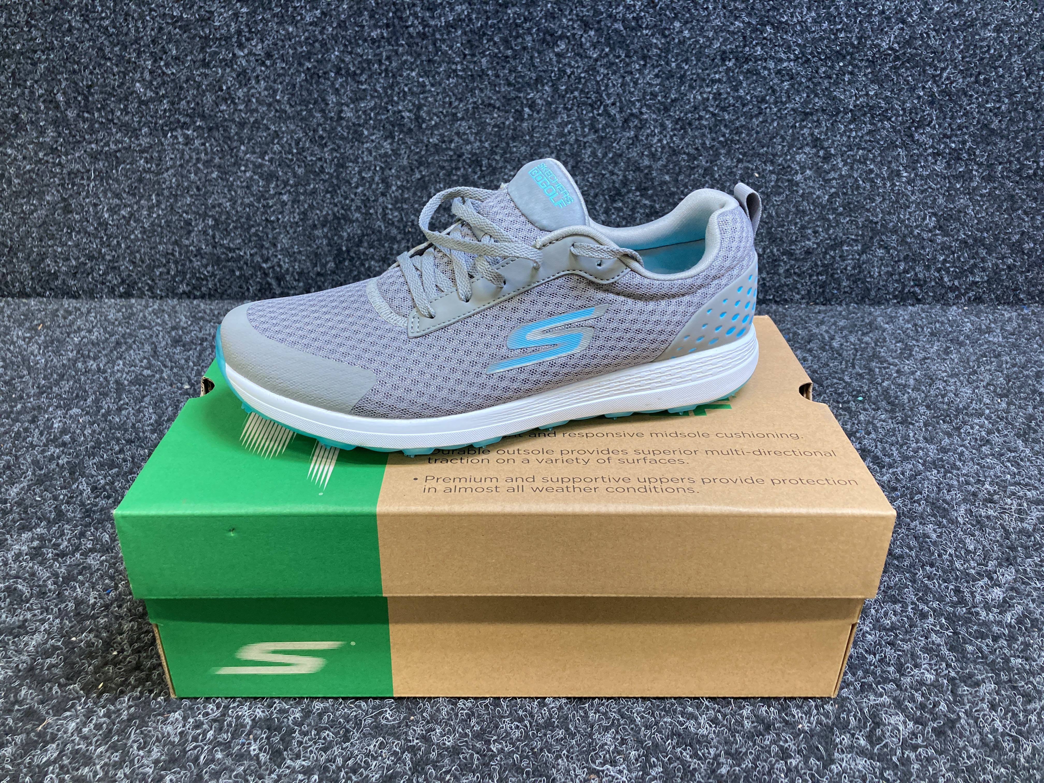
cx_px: 522
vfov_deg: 49.7
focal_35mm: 28
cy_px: 392
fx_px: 844
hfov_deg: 63.4
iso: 80
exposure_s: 1/60
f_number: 1.8
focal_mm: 3.99
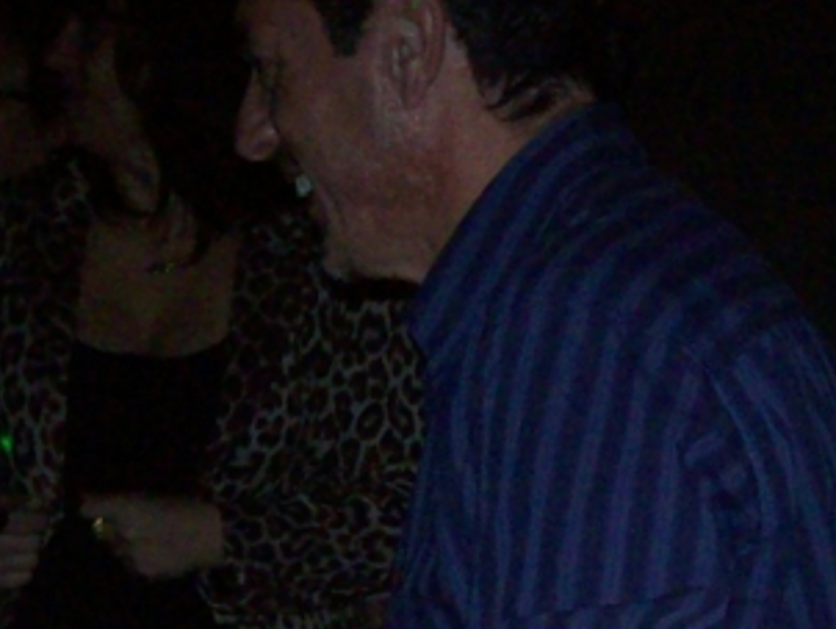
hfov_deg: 16.1
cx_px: 446
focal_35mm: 122
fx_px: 2949
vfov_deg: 12.2
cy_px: 391
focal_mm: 6
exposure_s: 1/64
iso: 200
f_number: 2.7
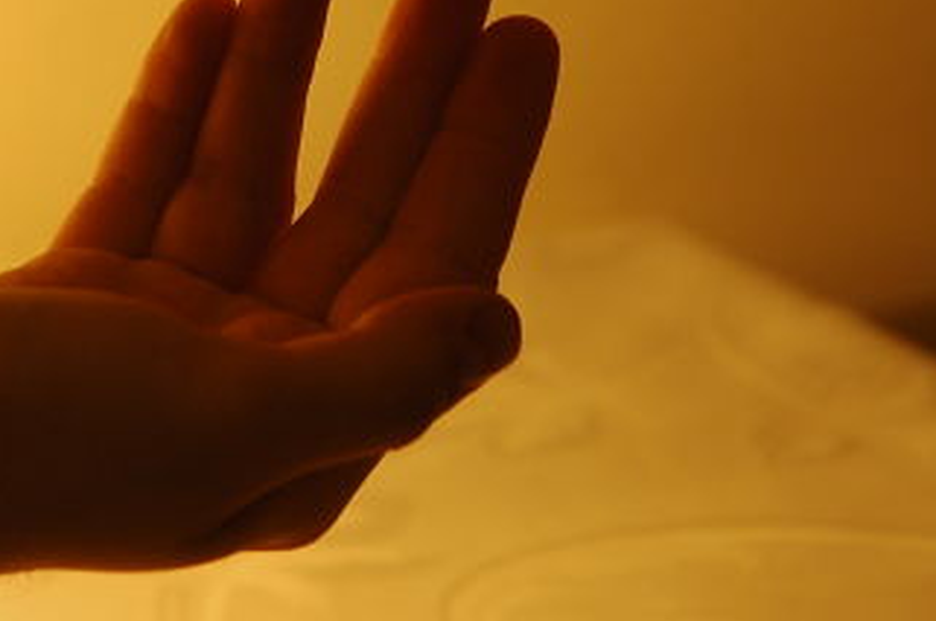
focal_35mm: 229
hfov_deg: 9.0
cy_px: 63
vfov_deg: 6.0
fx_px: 5945
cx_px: 216
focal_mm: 70
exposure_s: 1/13
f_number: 5.6
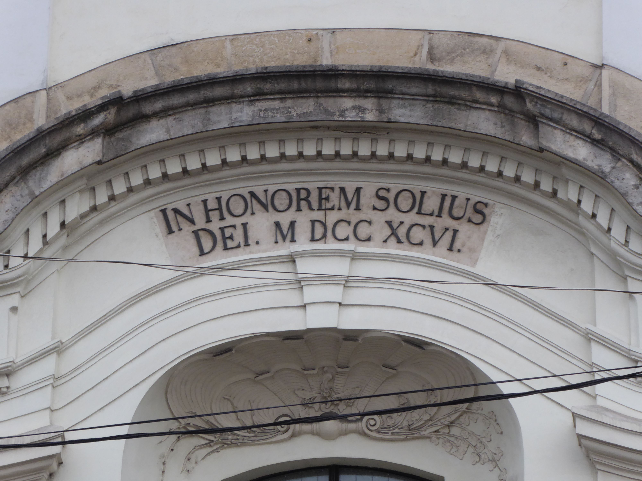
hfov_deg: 11.2
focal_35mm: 177
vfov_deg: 8.4
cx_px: 321
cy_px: 240
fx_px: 3283
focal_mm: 28.7
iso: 200
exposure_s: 1/80
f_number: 5.5
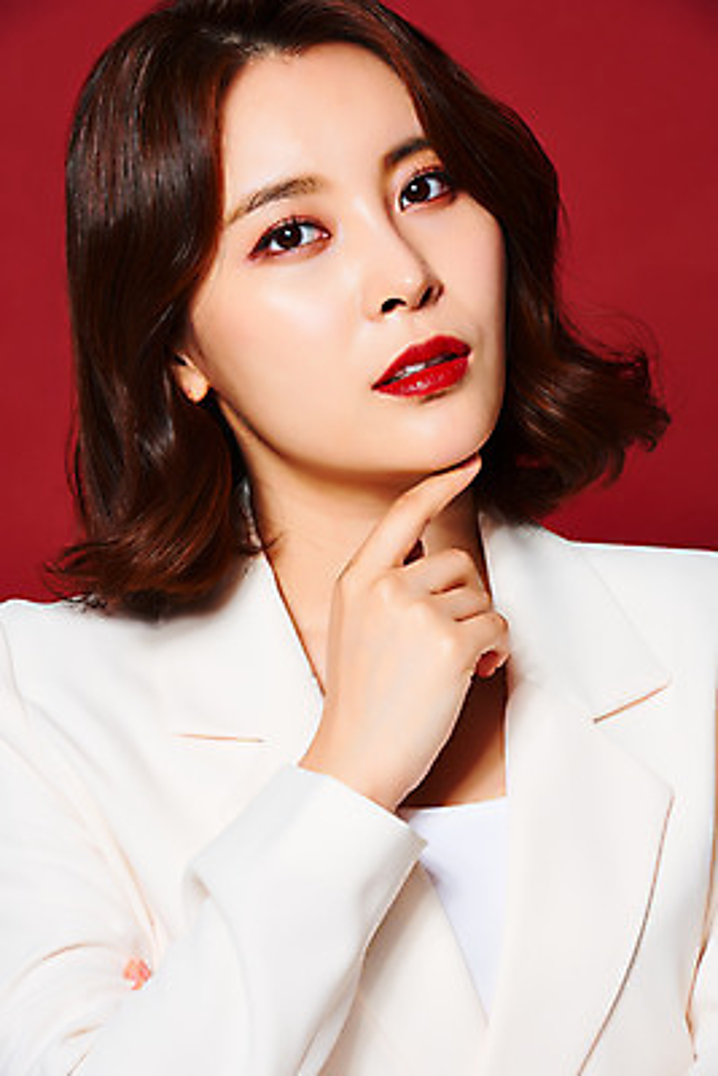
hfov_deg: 6.9
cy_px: 538
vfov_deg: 10.3
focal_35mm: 200
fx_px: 5978
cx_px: 359
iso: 100
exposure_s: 1/125
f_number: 16
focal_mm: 200
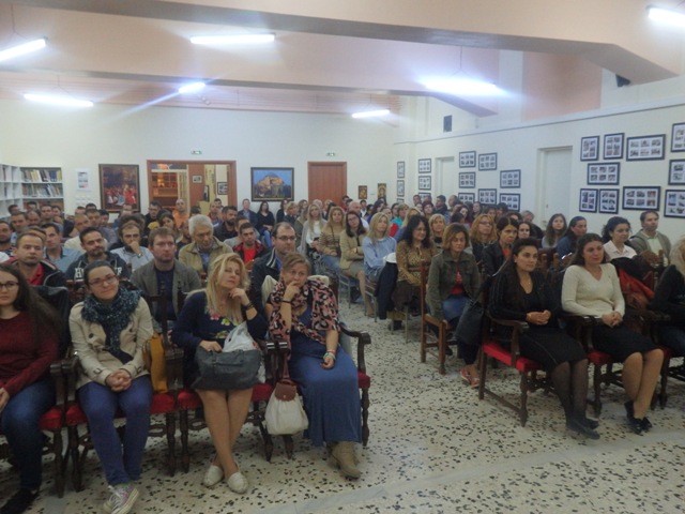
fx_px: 534
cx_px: 342
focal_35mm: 27
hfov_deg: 65.3
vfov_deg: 51.4
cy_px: 257
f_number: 3.2
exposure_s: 1/30
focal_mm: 5
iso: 500
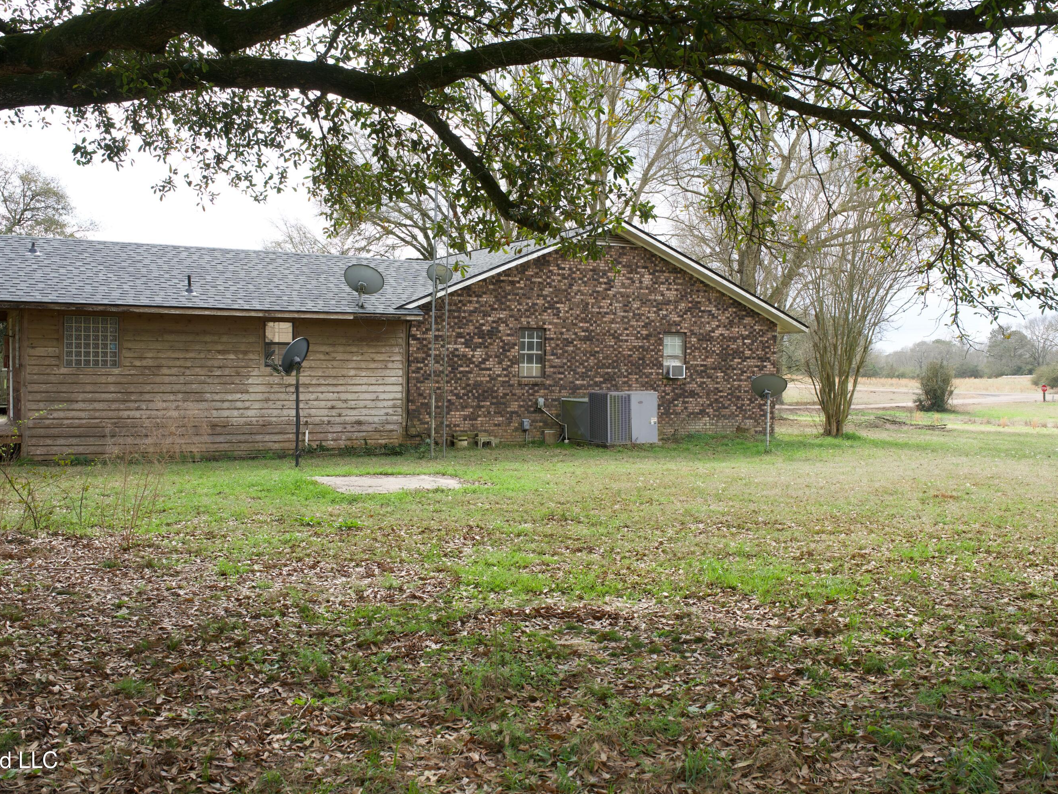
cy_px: 396
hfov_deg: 51.3
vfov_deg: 39.7
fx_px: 1100
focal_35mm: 36
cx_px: 493
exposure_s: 1/250
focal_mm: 33
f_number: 8
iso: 400
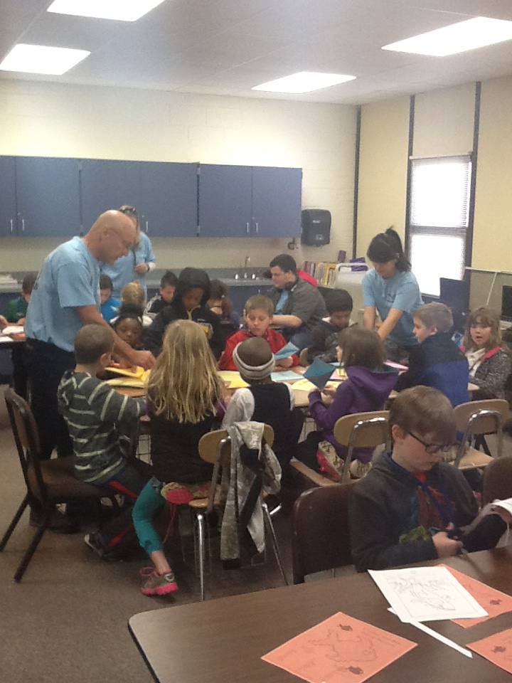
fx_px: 868
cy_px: 342
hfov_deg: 32.9
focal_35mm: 44
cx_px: 256
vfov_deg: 42.9
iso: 64
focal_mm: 2.03
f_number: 2.4
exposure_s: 1/30
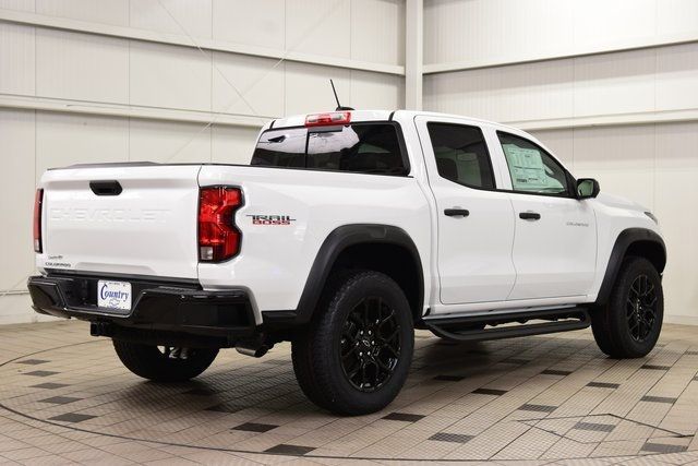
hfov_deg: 36.9
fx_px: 1047
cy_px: 233
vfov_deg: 25.1
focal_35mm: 54
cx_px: 349
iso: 720
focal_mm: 36
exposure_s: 1/30
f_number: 7.1
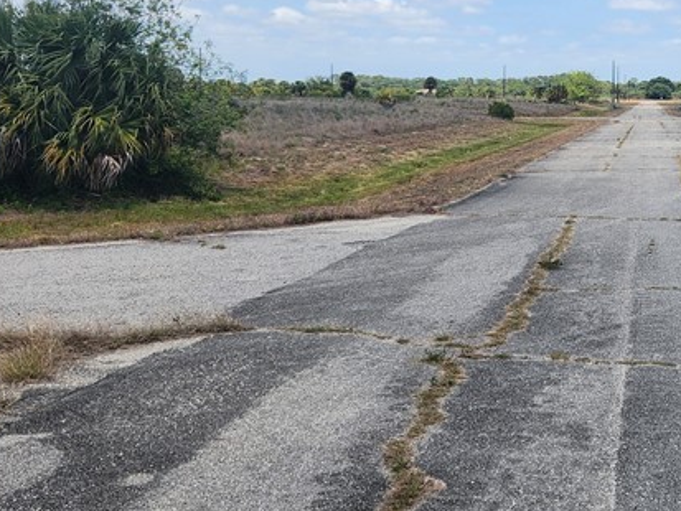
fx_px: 1122
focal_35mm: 57
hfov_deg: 32.1
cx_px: 612
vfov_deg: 25.5
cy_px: 147
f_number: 1.8
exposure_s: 1/1441
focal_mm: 5.4
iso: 20
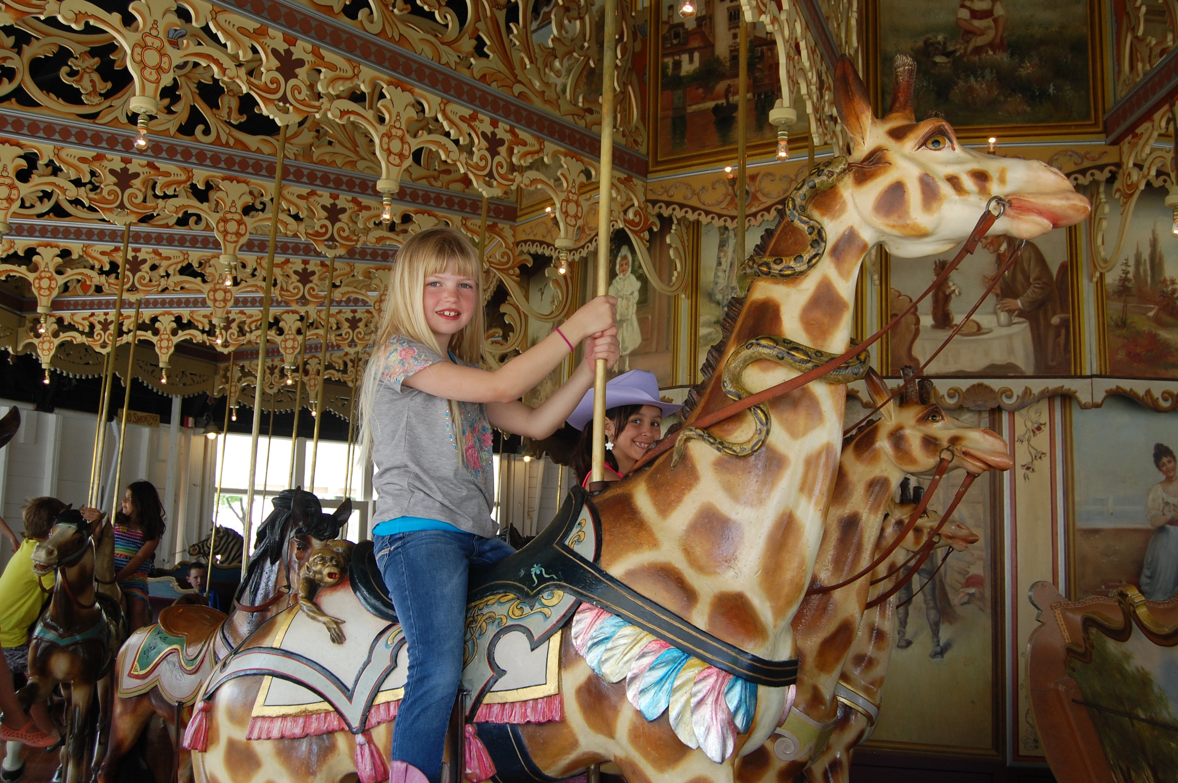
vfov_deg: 36.8
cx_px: 589
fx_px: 1177
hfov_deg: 53.2
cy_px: 392
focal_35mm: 36
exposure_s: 1/125
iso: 360
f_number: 5.6
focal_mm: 24
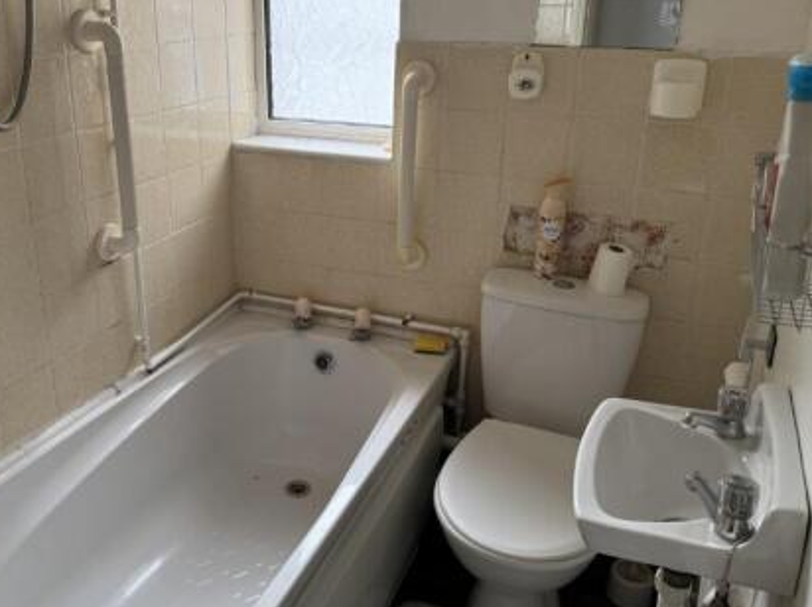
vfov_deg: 41.7
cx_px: 330
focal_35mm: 34
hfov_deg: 53.7
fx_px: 797
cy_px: 269
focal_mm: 6.76
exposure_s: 1/121
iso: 125
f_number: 1.78
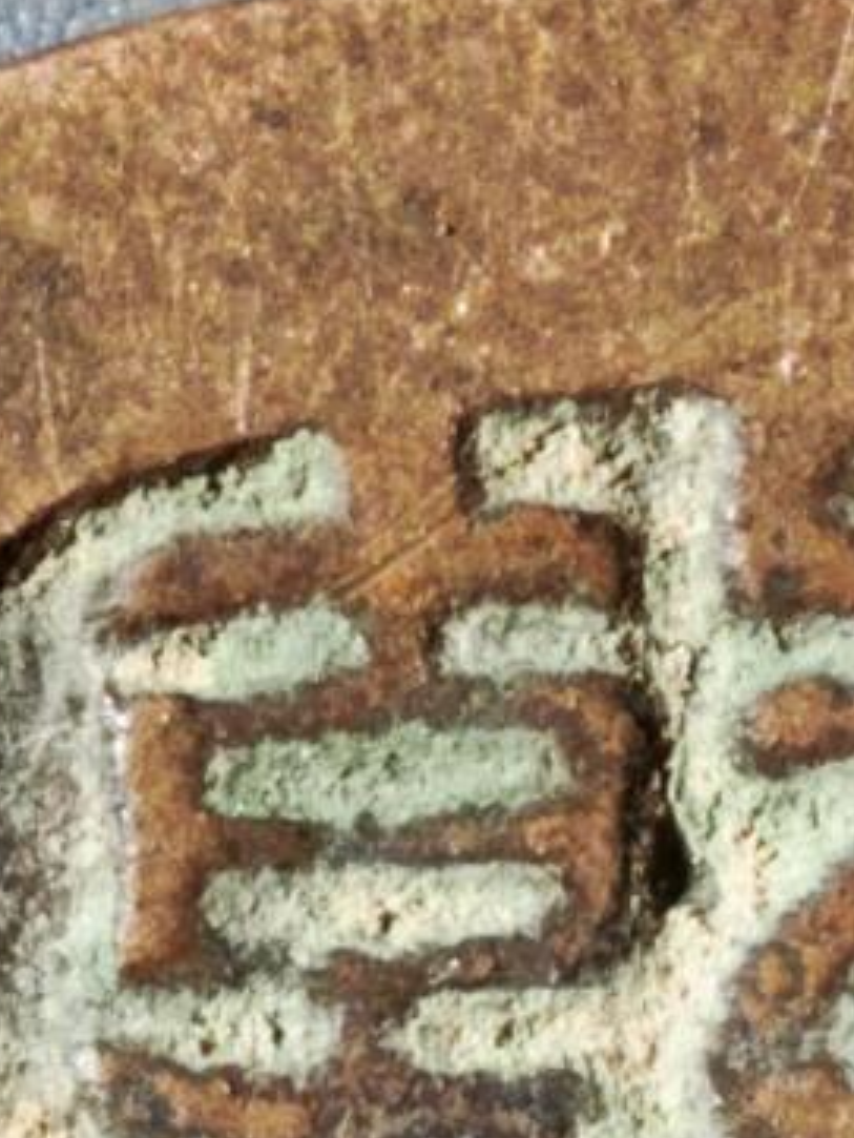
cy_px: 1207
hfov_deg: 3.0
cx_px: 665
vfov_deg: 4.0
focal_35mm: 498
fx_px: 16372
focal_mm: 9
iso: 160
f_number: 2
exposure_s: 1/100
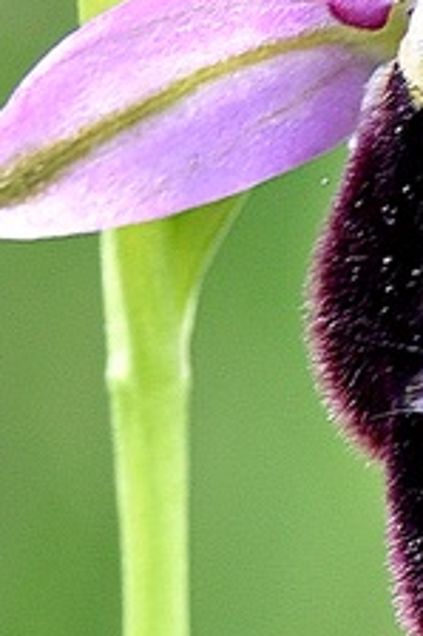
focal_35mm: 480
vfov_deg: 4.3
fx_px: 8472
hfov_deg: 2.9
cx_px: 248
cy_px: 786
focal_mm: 105
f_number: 11
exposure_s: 1/100
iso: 400
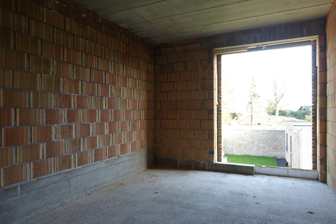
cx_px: 168
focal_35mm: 24
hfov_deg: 73.7
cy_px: 112
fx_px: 224
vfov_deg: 53.1
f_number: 2.8
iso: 125
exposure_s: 1/50
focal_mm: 8.8
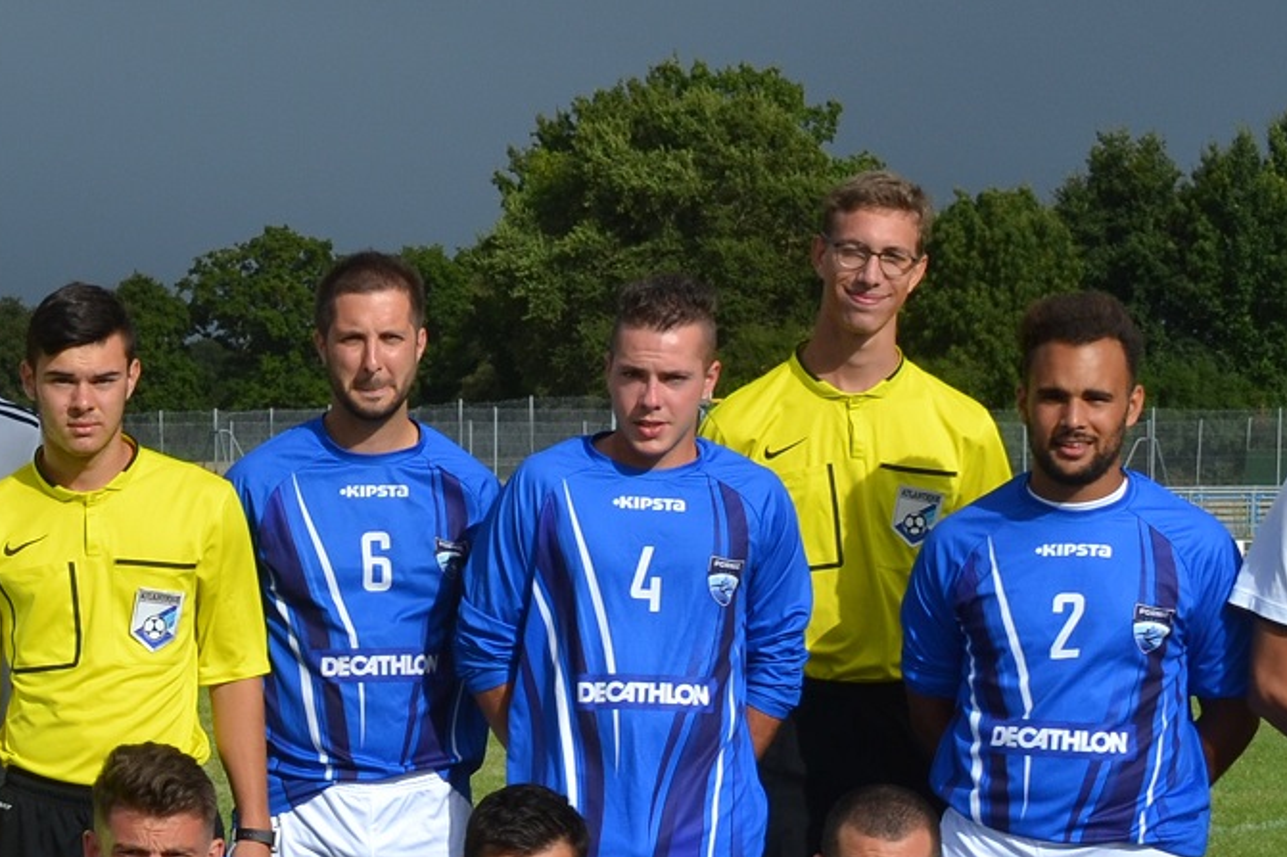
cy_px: 840
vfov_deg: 10.2
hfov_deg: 14.6
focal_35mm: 134
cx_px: -397
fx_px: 4789
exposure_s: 1/320
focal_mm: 26
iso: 100
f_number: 9
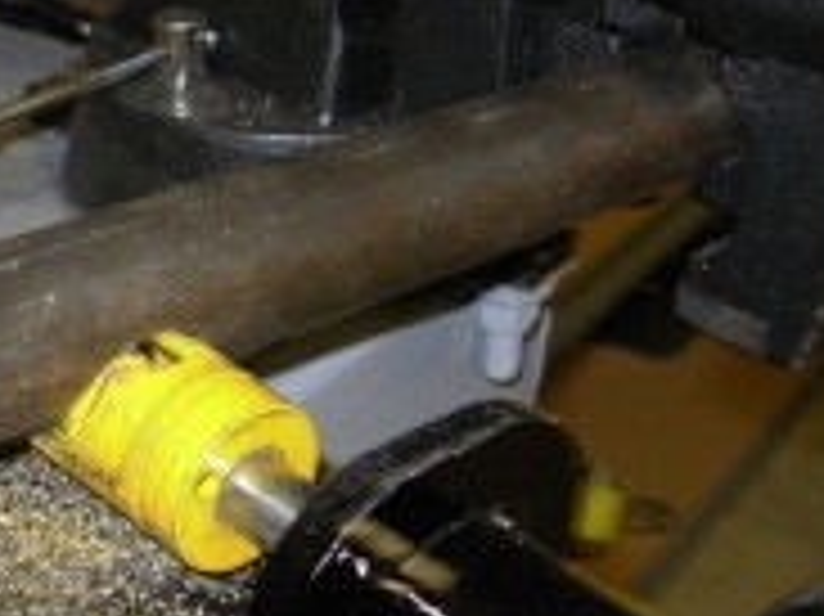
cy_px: 369
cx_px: 198
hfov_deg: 23.3
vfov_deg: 17.7
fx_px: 1974
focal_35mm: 83
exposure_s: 1/32
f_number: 2.9
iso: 50
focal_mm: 6.3
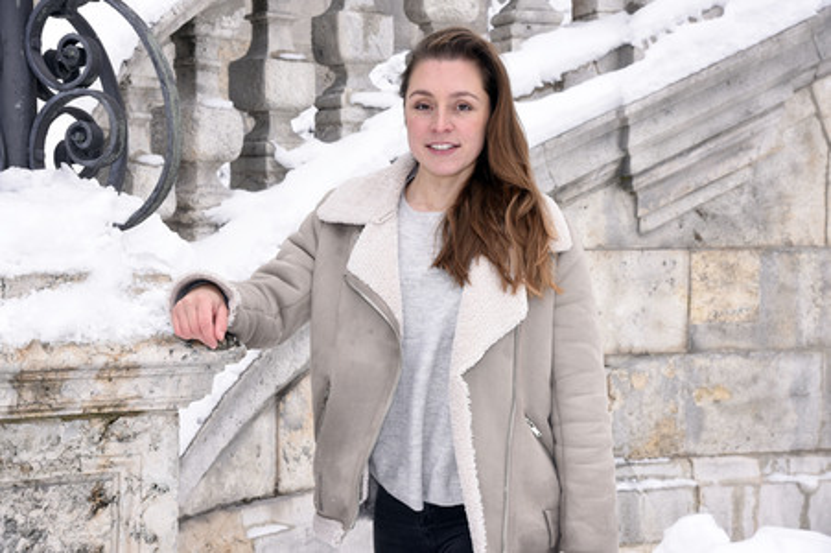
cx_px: 416
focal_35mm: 66
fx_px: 1522
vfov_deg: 20.6
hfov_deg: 30.5
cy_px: 276
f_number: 10
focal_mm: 66
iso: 500
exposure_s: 1/160
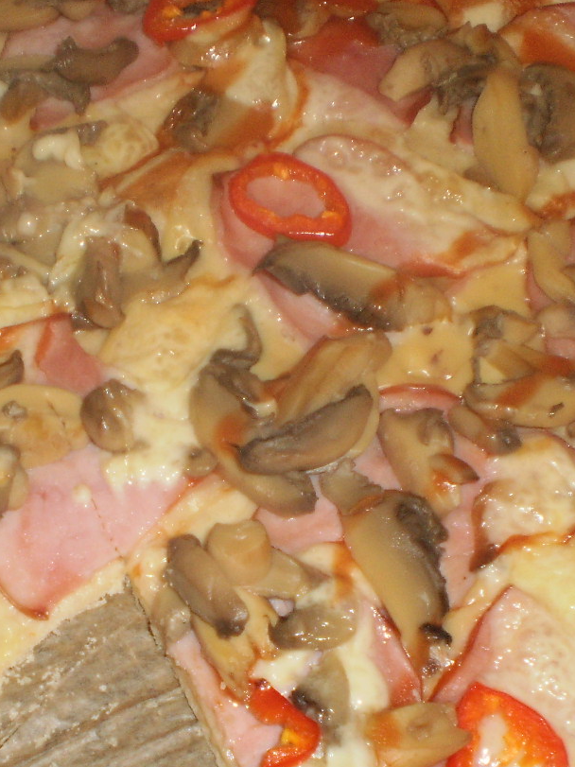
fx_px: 1573
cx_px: 146
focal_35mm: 71
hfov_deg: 20.6
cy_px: 479
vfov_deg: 27.3
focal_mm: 6.3
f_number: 3.1
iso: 125
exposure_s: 1/30
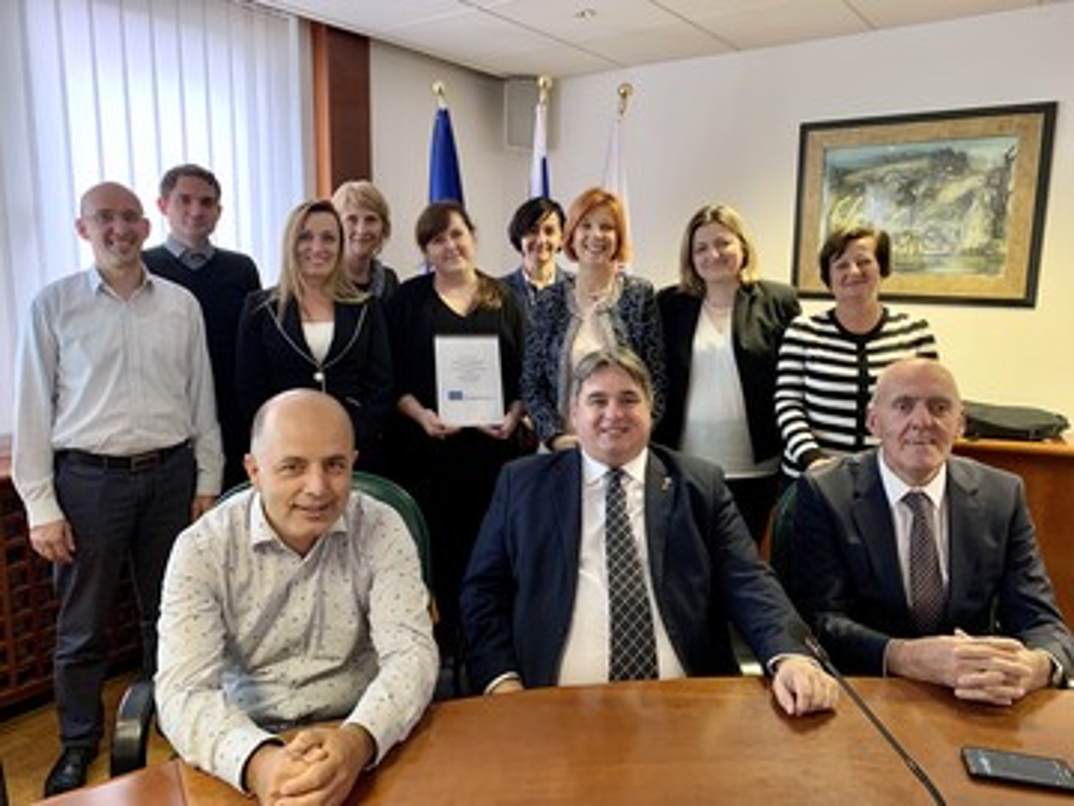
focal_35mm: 26
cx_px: 537
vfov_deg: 53.1
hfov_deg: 67.3
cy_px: 403
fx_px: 807
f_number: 1.8
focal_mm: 4.25
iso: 320
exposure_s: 1/50
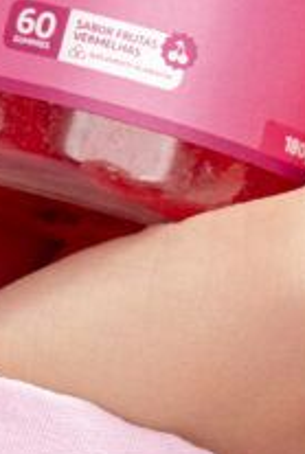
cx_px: 20
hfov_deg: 3.6
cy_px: -184
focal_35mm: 388
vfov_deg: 5.3
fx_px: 4906
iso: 200
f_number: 10
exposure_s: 1/200
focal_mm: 70
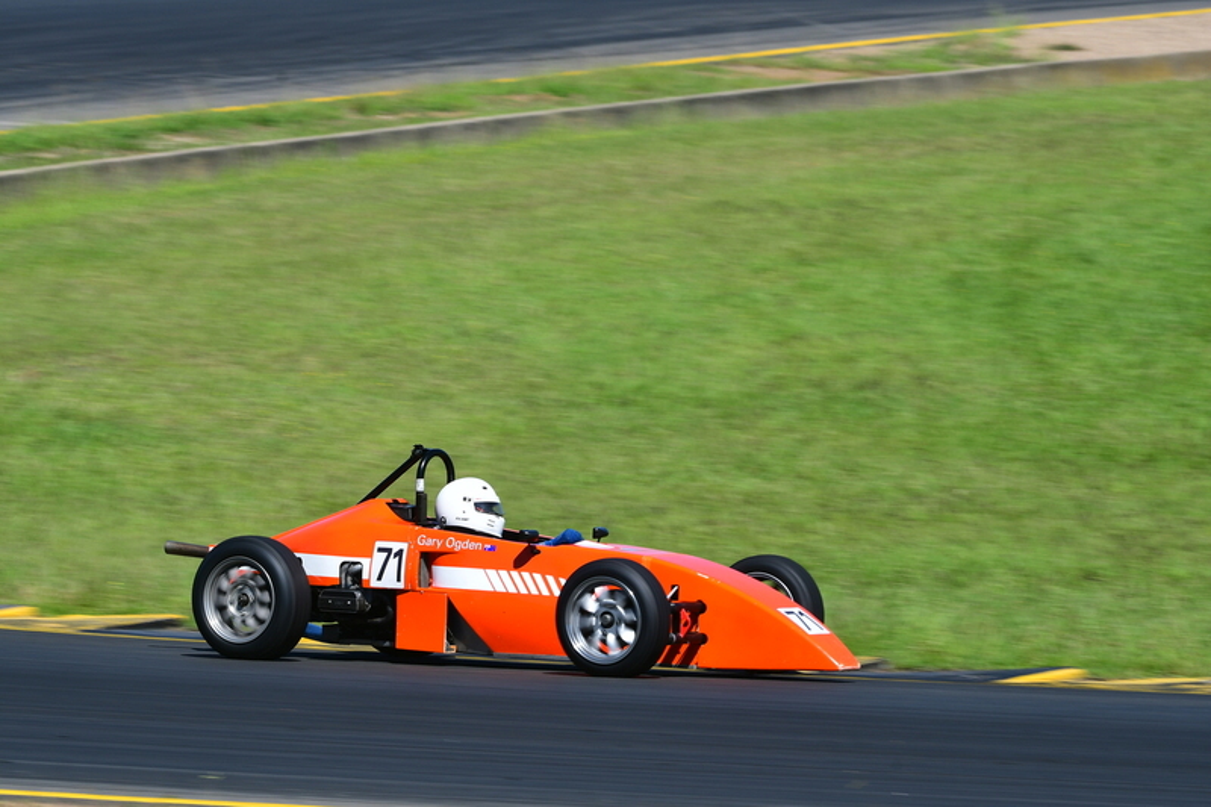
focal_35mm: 360
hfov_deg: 5.7
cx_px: 606
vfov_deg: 3.8
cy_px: 404
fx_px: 12107
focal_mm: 240
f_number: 11
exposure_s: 1/250
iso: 160
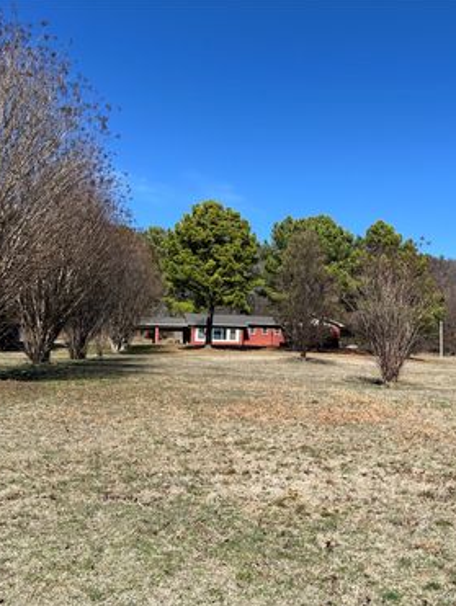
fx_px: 614
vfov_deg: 52.6
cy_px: 305
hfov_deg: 40.2
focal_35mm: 35
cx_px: 309
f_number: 1.6
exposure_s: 1/3413
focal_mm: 5.1
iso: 50
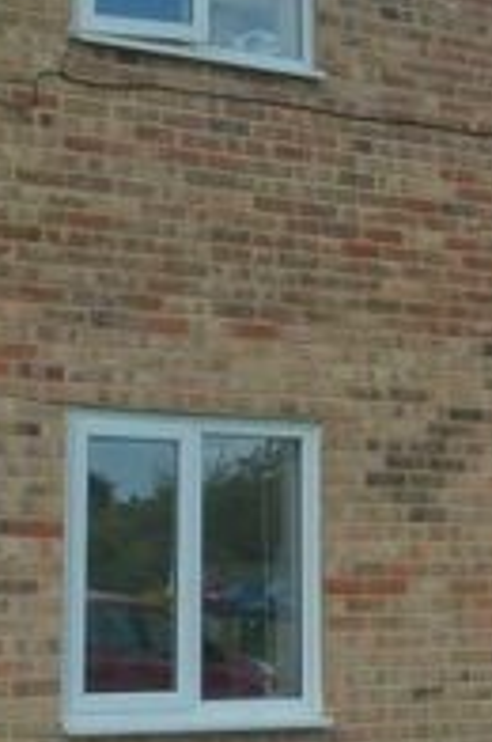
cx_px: 121
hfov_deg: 14.6
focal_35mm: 93
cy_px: 142
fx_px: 1913
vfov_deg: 21.7
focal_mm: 4.3
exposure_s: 1/800
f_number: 3.5
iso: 200
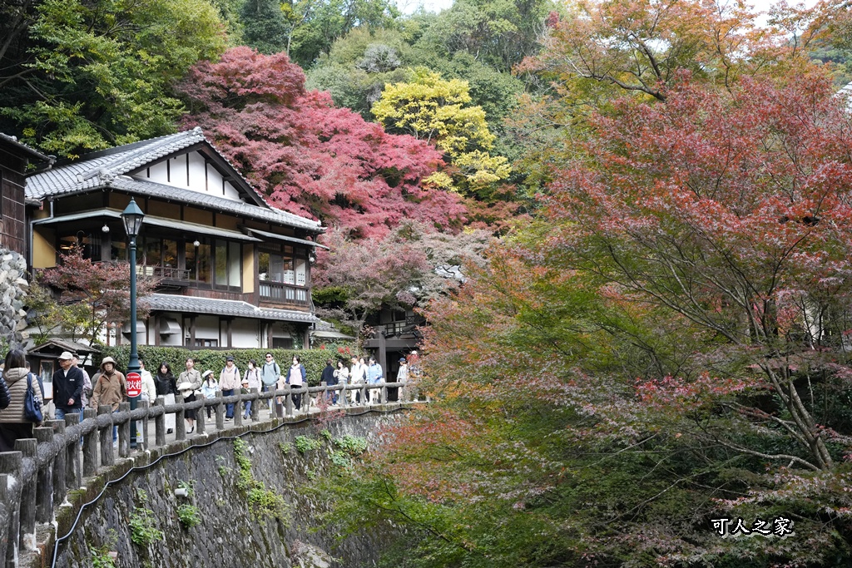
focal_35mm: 41
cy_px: 284
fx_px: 973
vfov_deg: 32.6
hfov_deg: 47.3
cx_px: 426
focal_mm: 41.1
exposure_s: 1/400
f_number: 8
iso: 2500
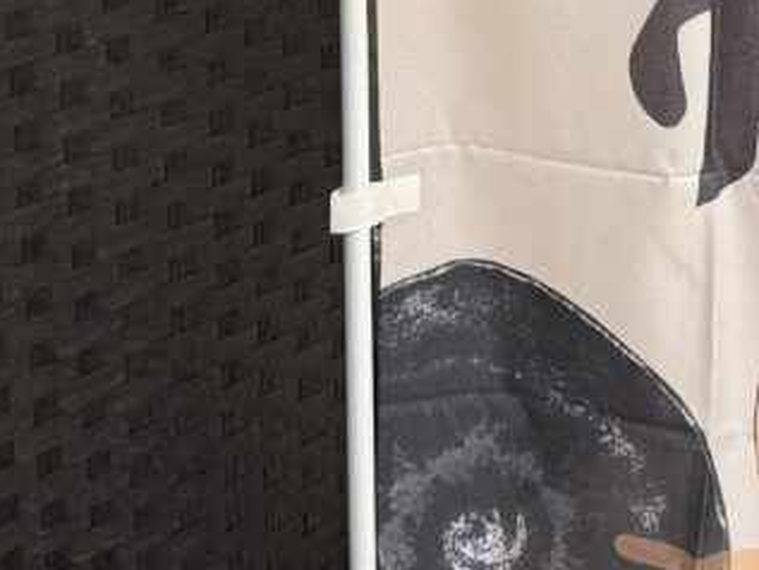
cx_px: 570
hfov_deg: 20.1
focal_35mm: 97
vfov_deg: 14.0
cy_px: -350
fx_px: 2128
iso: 200
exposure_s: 1/64
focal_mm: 6.76
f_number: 1.78
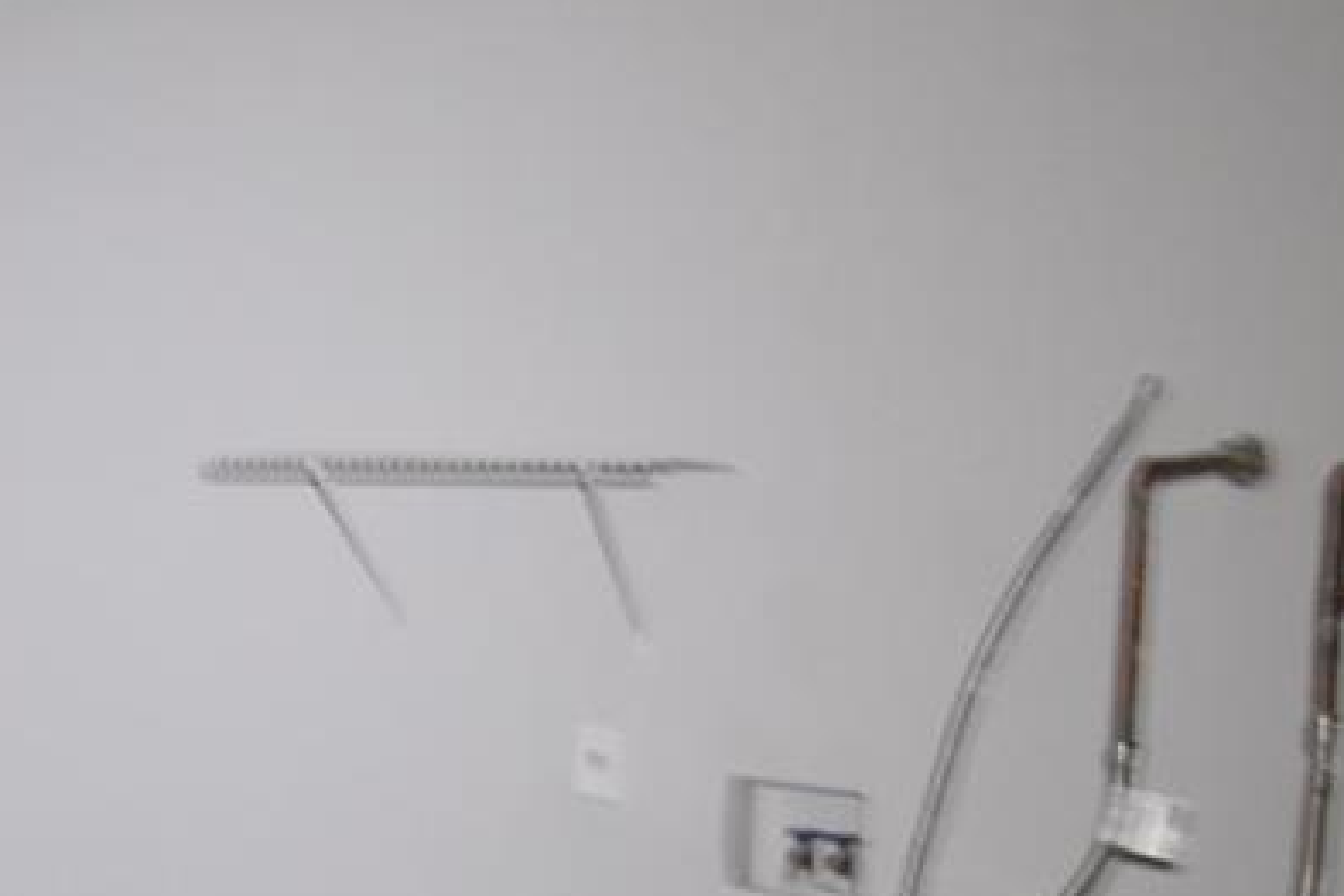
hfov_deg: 28.3
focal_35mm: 61
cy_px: 472
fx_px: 2277
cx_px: -304
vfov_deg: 22.3
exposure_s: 1/8
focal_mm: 10
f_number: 3.5
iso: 800
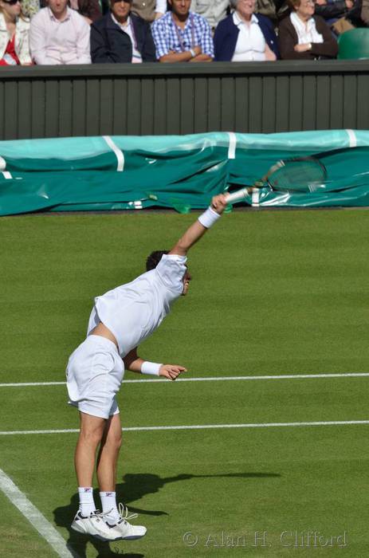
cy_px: 279
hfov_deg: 2.9
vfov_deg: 4.4
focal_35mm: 465
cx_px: 184
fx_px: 7188
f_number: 8
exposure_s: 1/640
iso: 100
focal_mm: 310
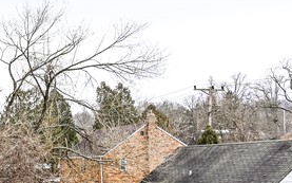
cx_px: -119
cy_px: 157
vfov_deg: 22.7
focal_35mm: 56
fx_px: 446
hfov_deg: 27.8
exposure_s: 1/30
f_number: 8
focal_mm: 14
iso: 100
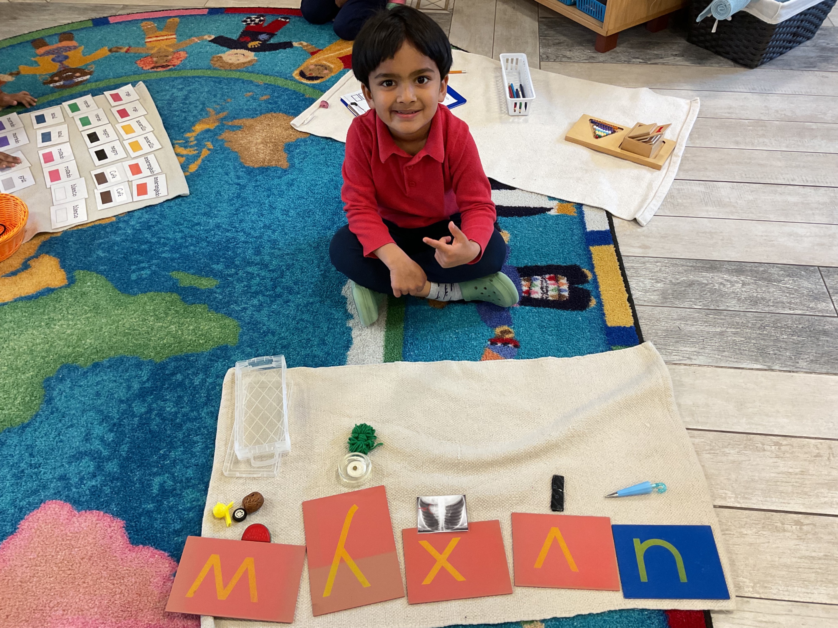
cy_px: 314
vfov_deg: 48.2
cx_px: 419
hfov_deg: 61.7
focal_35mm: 29
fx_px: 702
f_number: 1.8
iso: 64
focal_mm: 3
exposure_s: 1/60
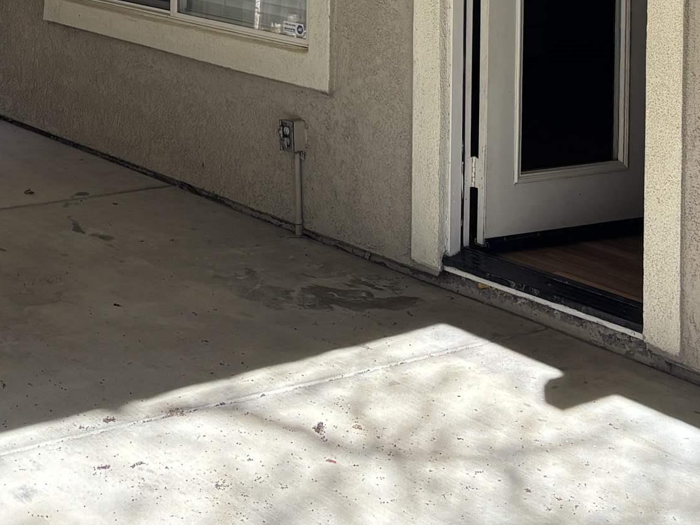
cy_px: -194
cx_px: 119
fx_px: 1456
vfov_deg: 18.7
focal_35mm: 72
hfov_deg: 26.4
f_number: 1.6
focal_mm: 5.96
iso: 50
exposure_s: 1/498
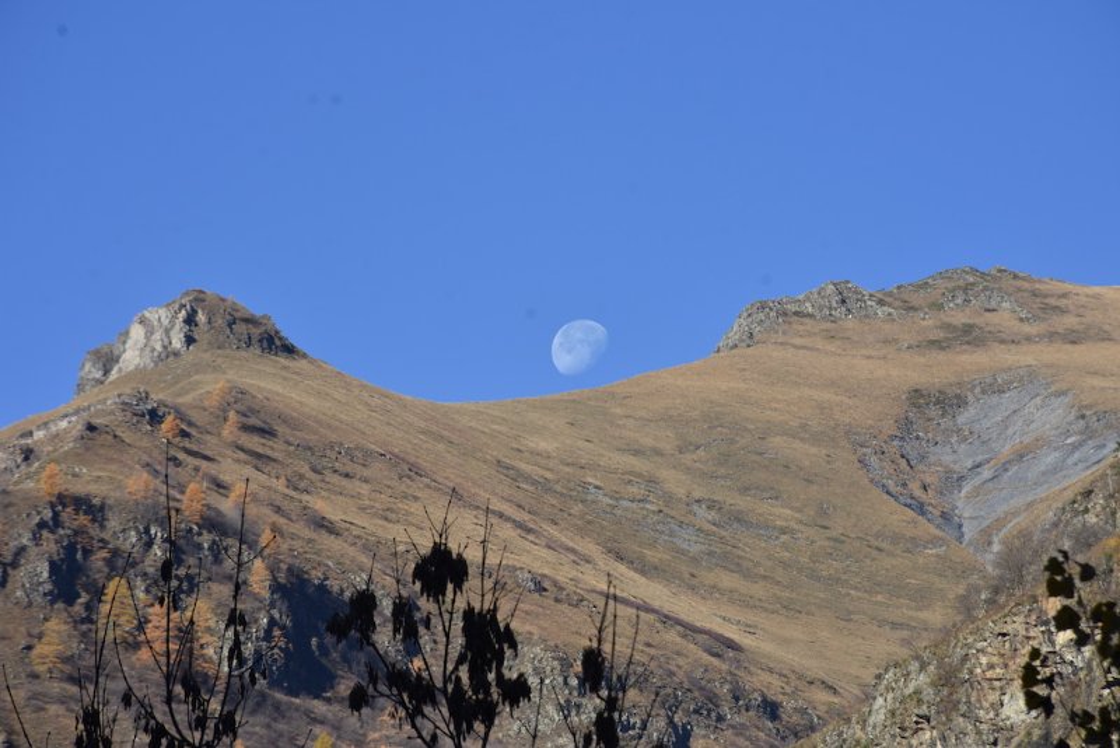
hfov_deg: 9.8
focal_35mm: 210
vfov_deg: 6.5
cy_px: 374
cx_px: 560
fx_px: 6535
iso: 100
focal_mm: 140
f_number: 11
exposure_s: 1/125
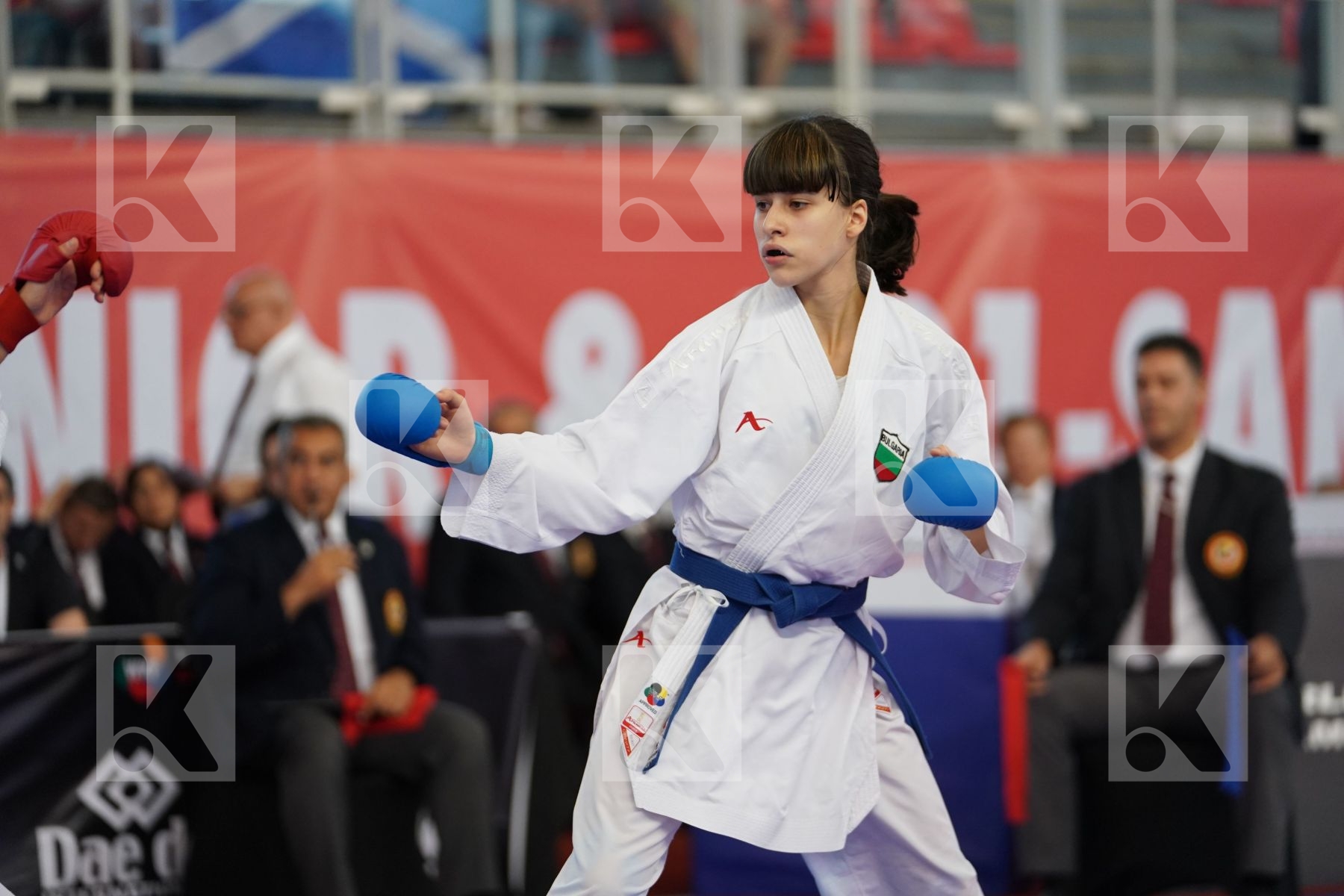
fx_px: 5749
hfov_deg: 13.3
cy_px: 448
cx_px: 672
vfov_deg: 8.9
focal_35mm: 154
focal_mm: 154
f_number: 2.8
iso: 2000
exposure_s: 1/1000
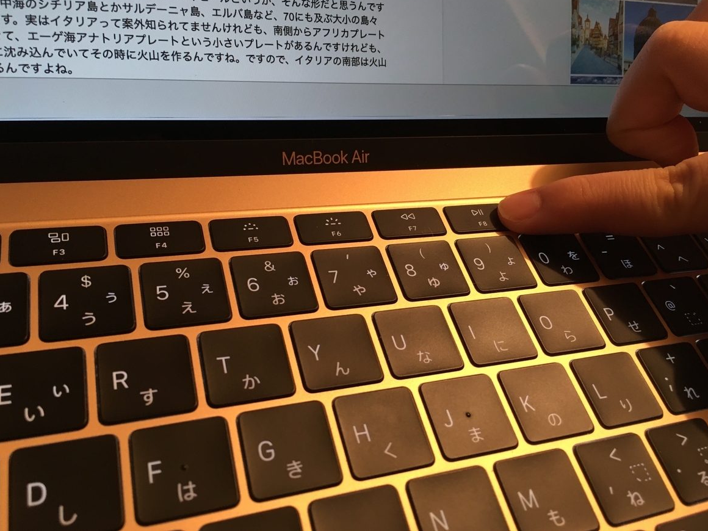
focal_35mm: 30
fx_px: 614
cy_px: 257
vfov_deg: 46.8
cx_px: 345
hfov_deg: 60.0
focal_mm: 4.15
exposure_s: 1/30
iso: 80
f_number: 2.2
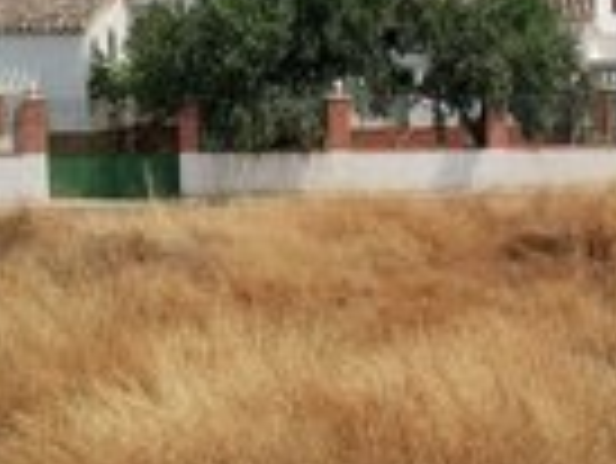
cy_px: 185
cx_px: 468
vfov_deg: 20.7
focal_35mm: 71
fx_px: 1265
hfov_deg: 27.0
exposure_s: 1/2062
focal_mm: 4.75
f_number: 1.8
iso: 50
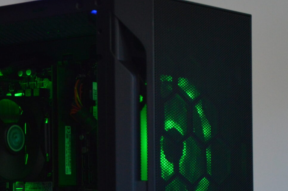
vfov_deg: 9.0
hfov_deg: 13.6
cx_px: 72
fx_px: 1207
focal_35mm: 151
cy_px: 190
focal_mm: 38
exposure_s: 1/60
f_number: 4.5
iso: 800
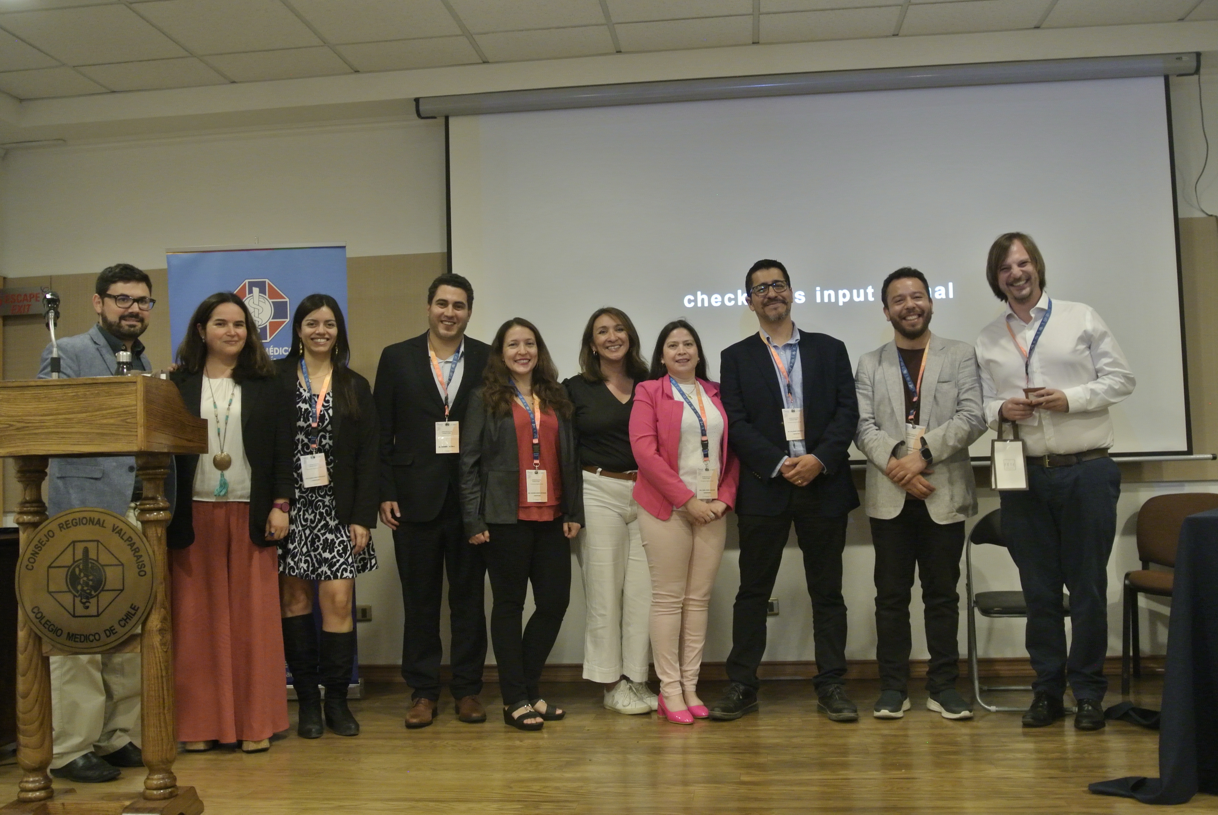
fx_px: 1084
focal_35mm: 32
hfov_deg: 58.7
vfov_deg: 41.2
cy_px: 408
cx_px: 609
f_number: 4.5
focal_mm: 12.2
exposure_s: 1/10
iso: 720
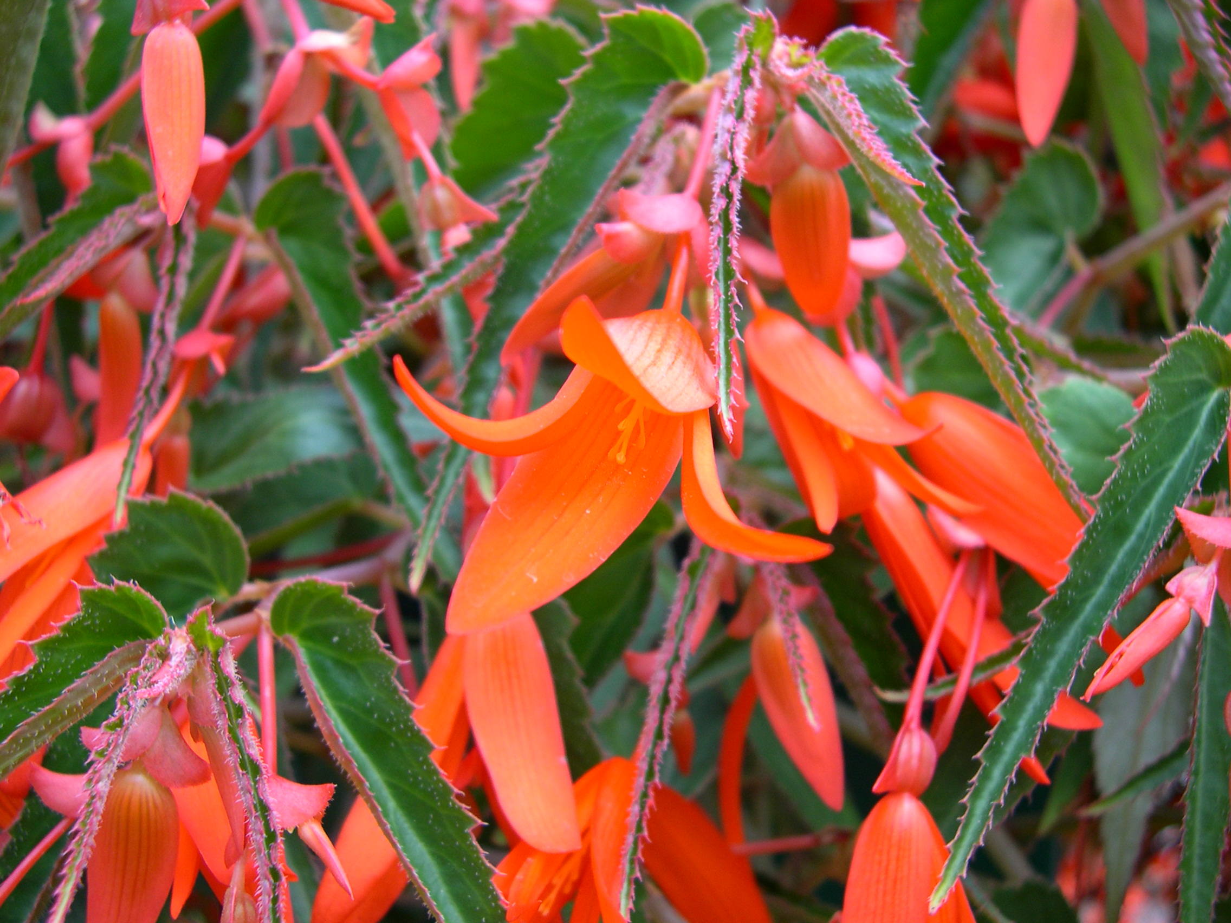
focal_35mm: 38
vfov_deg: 37.7
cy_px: 462
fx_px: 1351
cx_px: 616
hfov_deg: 49.0
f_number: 2.8
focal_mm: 8
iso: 100
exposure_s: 1/224
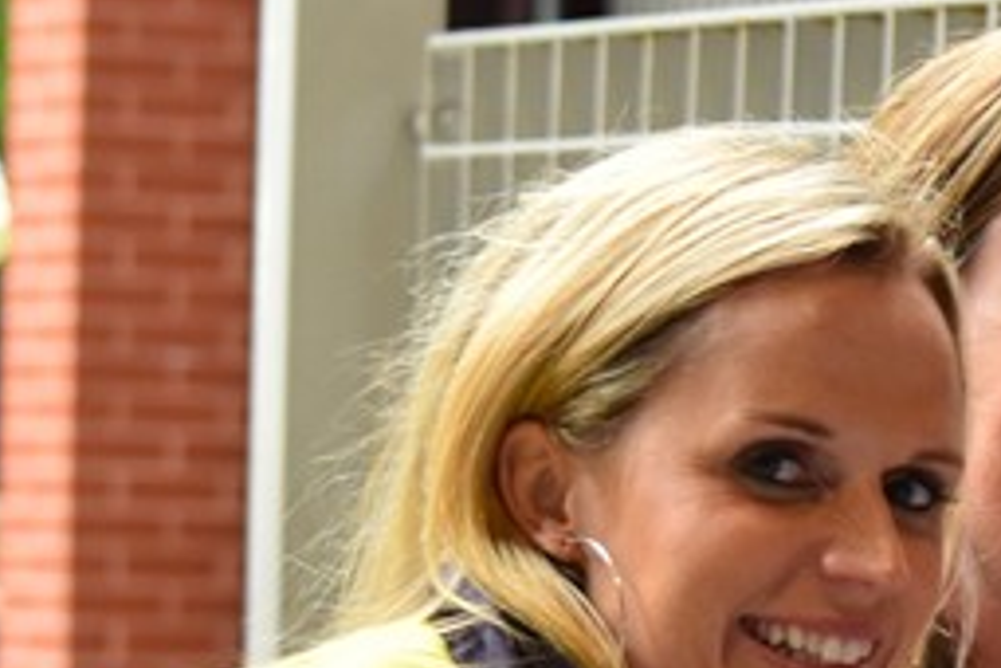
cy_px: 697
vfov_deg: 4.2
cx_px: 1880
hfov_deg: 6.2
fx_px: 9007
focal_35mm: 324
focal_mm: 55
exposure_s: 1/60
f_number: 4.5
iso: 900
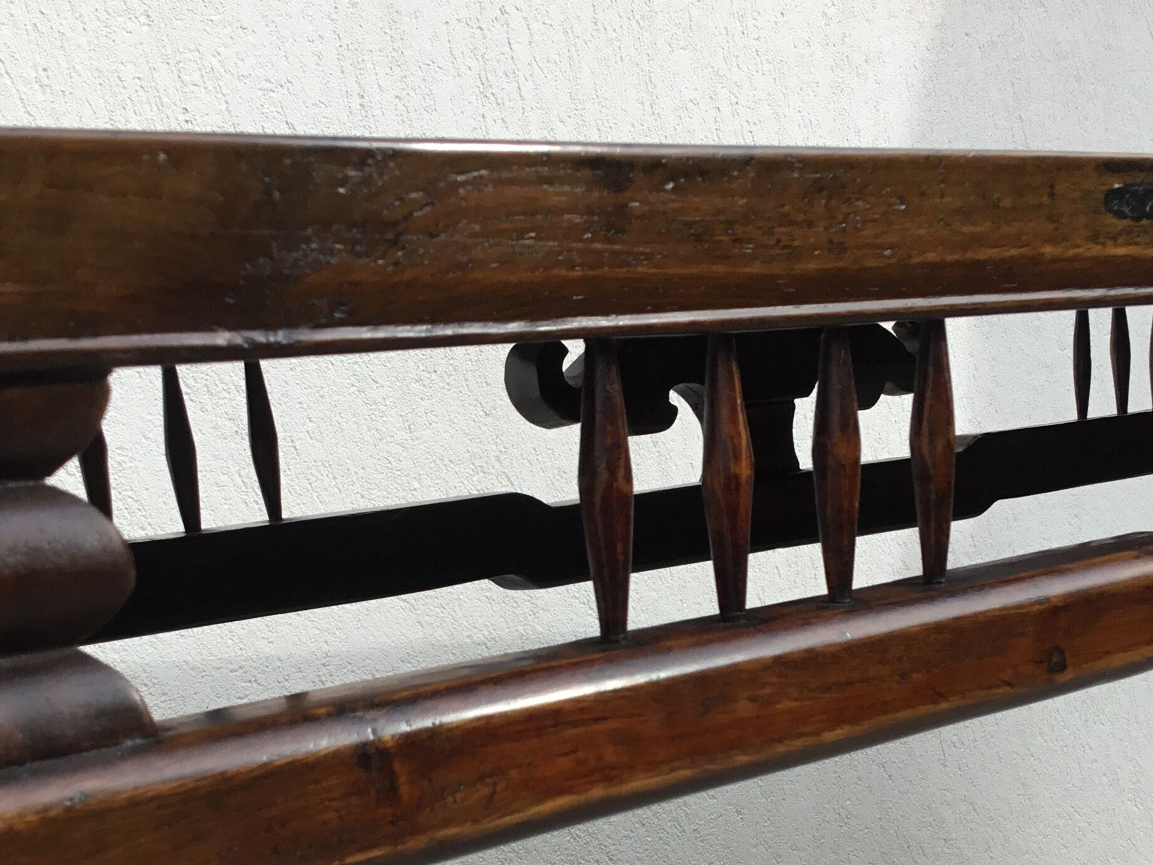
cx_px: 647
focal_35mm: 55
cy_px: 744
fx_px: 1832
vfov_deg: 25.9
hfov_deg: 34.9
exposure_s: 1/637
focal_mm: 3.3
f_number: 2.4
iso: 25
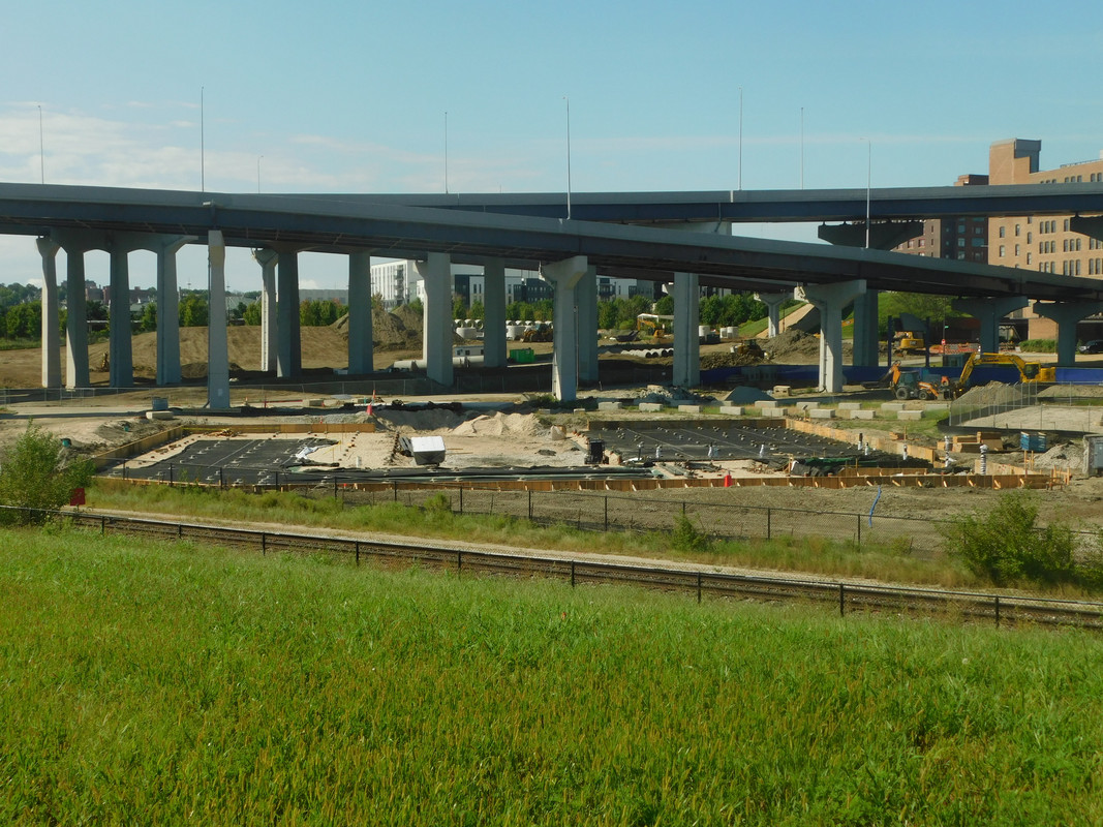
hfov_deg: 42.1
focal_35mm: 45
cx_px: 552
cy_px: 414
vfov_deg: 32.2
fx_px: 1434
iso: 125
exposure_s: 1/1250
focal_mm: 8
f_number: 3.7
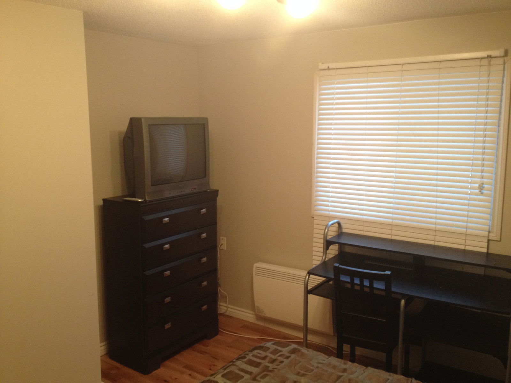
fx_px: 517
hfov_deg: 52.6
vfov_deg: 40.7
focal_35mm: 35
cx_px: 256
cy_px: 192
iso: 200
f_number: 2.4
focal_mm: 4.28
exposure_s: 1/20
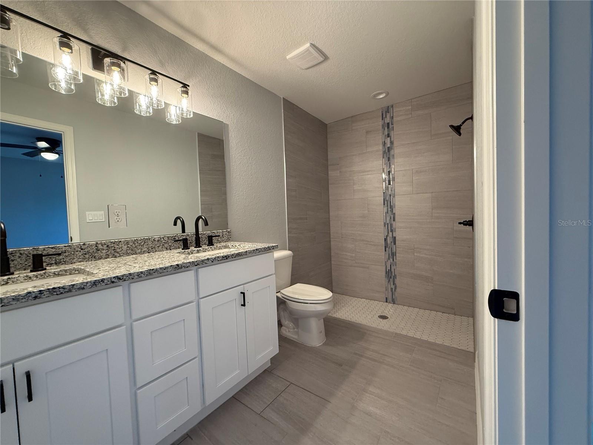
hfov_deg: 102.1
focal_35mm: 14
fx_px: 240
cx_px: 296
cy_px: 222
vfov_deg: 85.7
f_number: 2.2
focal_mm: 2.22
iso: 320
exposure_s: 1/120
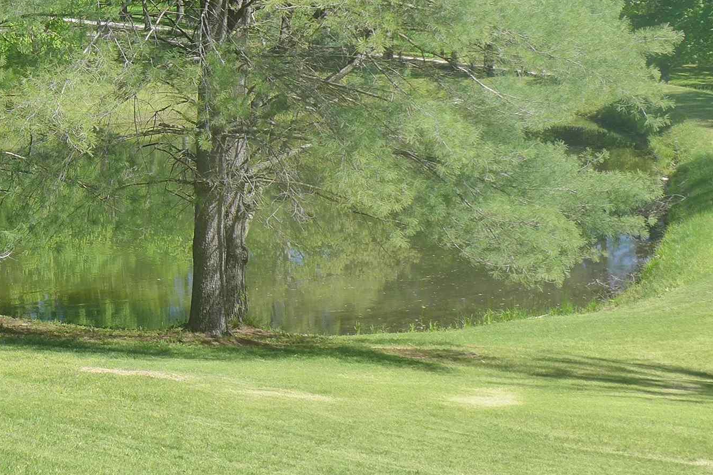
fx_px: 1822
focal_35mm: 92
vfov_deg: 14.8
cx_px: 66
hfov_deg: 21.6
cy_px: 171
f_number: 3.2
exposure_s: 1/640
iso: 160
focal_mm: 7.9
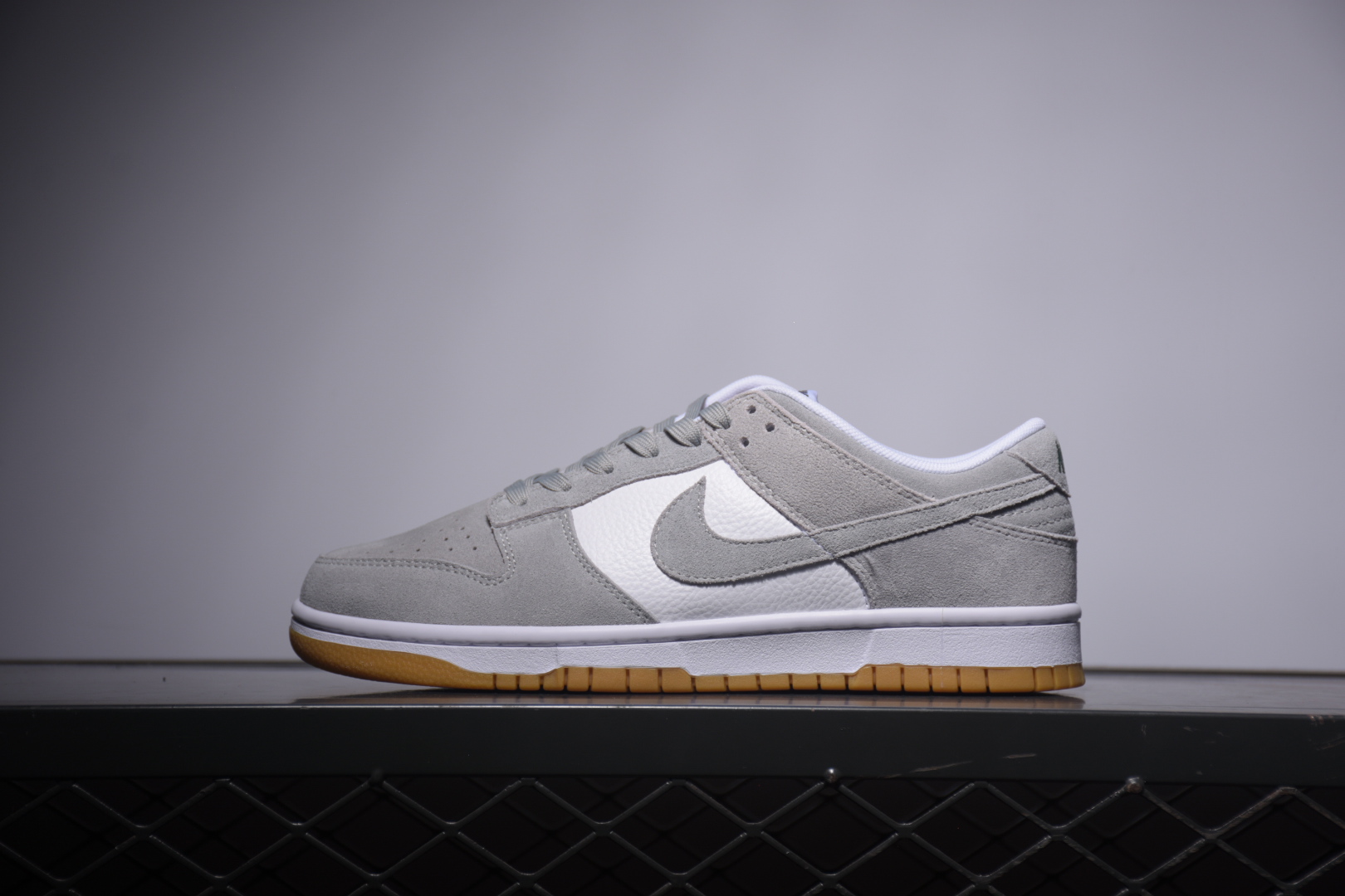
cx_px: 672
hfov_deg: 22.6
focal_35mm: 90
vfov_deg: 15.2
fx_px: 3362
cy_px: 448
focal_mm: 60
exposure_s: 1/200
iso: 100
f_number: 5.6
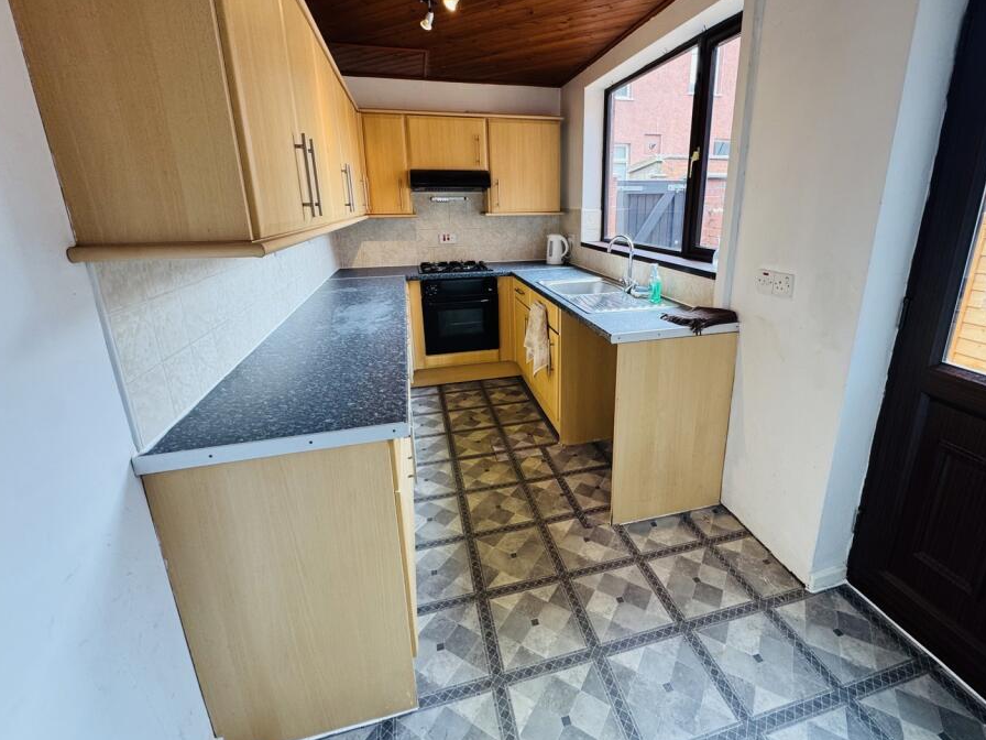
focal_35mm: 16
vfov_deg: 77.8
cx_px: 534
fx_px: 456
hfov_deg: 94.3
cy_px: 329
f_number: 2.2
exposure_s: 1/100
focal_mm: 2.22
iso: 160
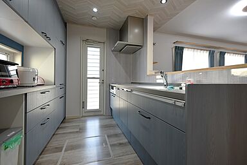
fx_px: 110
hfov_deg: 96.7
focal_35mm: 16
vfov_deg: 73.7
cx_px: 124
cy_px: 82
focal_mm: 16
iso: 400
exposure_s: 1/60
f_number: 4
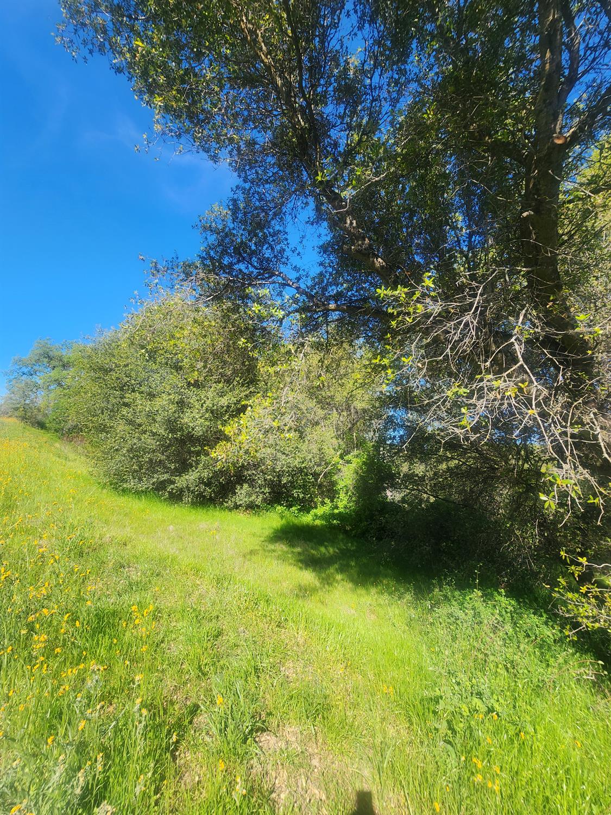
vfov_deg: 106.2
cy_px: 408
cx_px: 306
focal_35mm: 13
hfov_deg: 89.9
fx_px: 306
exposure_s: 1/845
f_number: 2.2
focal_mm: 2.2
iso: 50
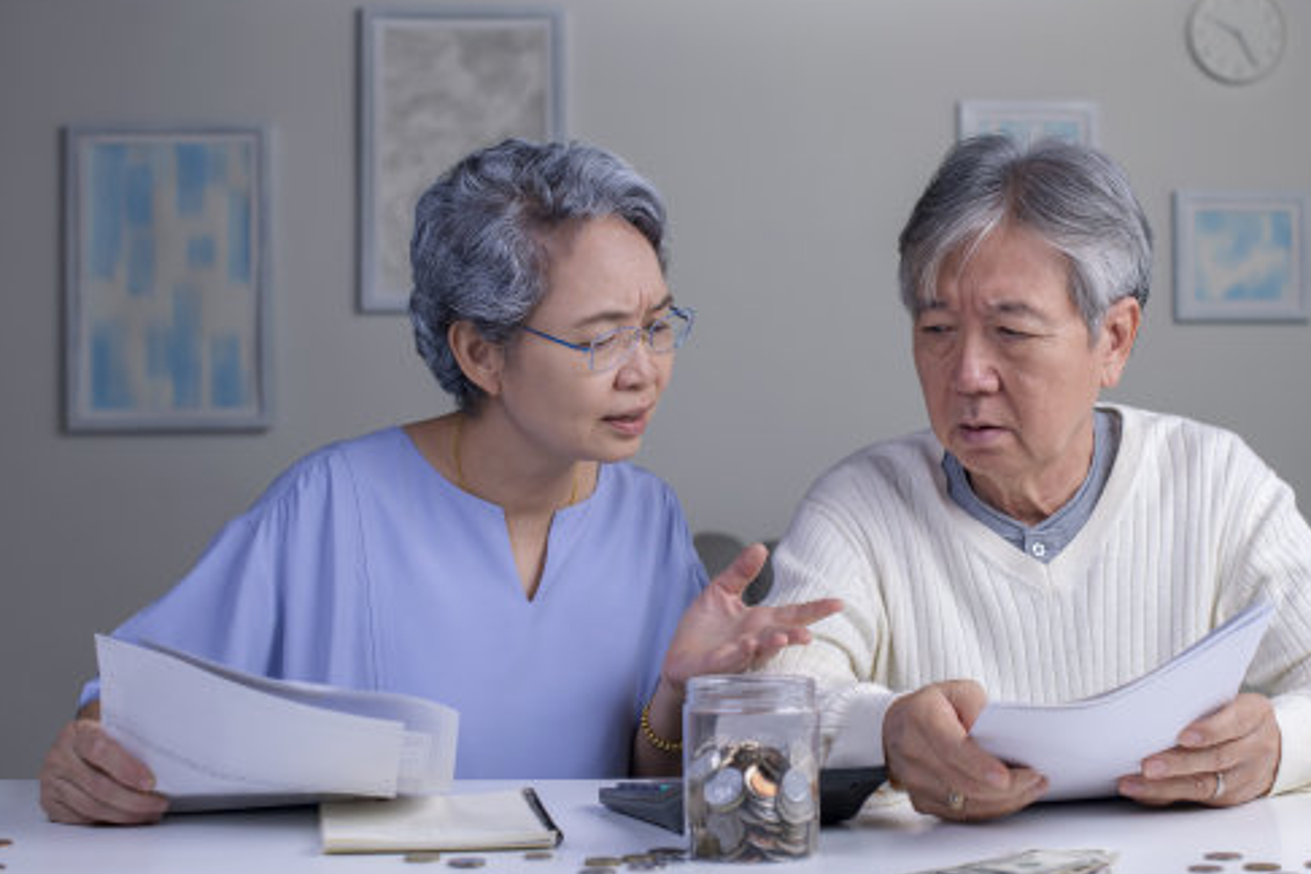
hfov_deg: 31.8
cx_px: 747
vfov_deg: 21.6
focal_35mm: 63
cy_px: 445
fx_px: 2294
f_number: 5.6
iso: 200
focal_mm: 50
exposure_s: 1/80
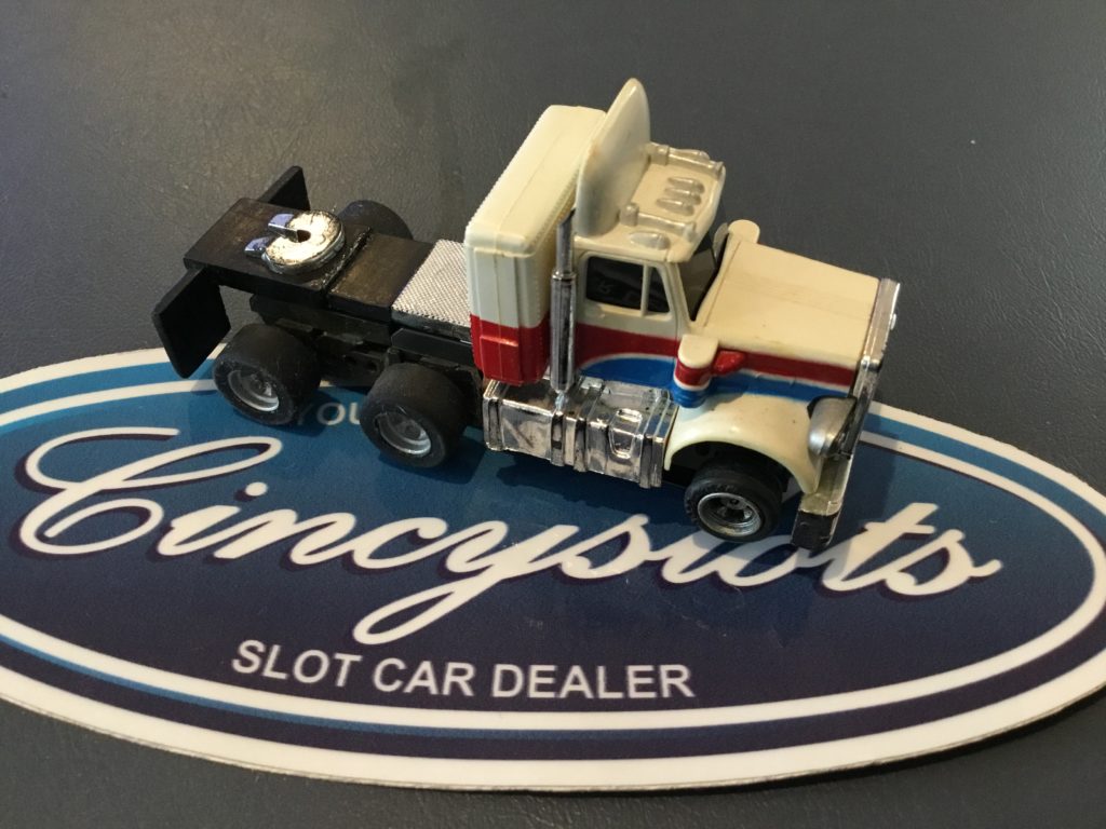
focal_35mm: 31
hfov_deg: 58.4
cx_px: 553
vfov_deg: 45.4
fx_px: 990
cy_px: 414
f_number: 2.4
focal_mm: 3.3
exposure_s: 1/17
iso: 200
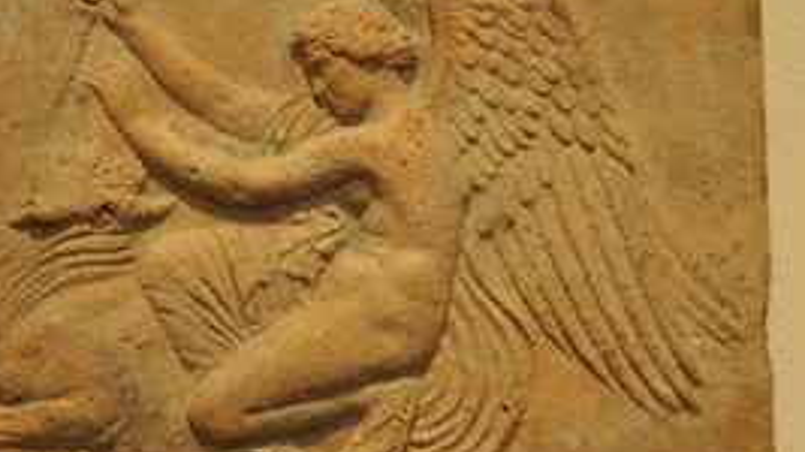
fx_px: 2539
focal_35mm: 119
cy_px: 163
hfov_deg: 18.0
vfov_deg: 10.2
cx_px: 298
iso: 500
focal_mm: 46
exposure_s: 1/100
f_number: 5
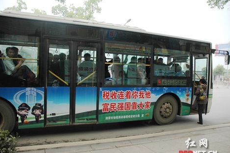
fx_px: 185
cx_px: 115
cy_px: 81
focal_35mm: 29
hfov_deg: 63.7
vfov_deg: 44.8
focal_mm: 18
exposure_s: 1/400
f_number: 3.5
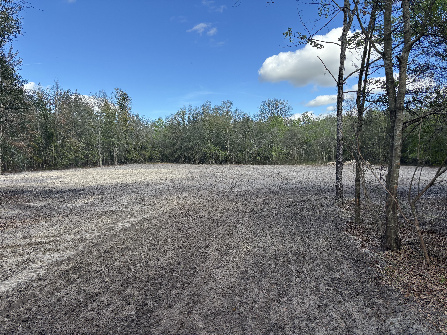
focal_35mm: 26
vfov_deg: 53.1
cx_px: 224
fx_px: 336
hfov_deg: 67.3
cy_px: 168
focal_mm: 5.96
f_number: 1.6
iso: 50
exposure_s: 1/1437
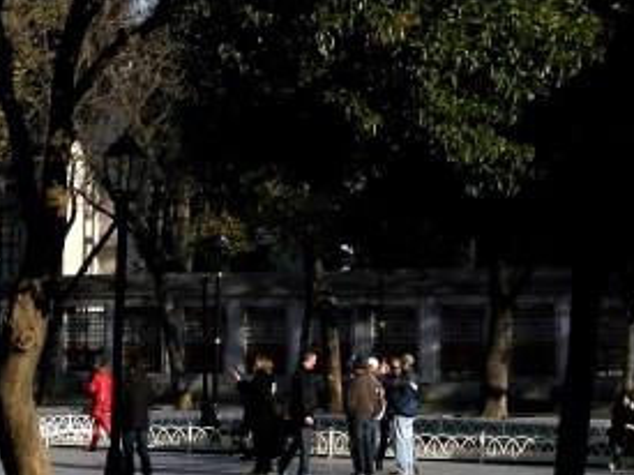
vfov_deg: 10.6
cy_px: -281
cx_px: 350
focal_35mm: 134
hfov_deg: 14.7
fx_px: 2453
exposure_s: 1/1000
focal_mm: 7.8
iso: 200
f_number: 4.7
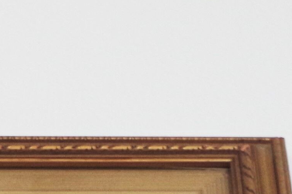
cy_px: 581
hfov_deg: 6.9
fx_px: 2424
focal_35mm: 299
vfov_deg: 4.4
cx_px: -20
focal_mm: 26.25
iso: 800
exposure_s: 1/125
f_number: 4
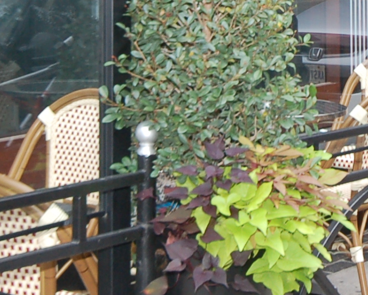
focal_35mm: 132
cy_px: -76
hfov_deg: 14.4
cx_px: 351
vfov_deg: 11.4
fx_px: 1438
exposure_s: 1/80
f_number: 5.6
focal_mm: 20
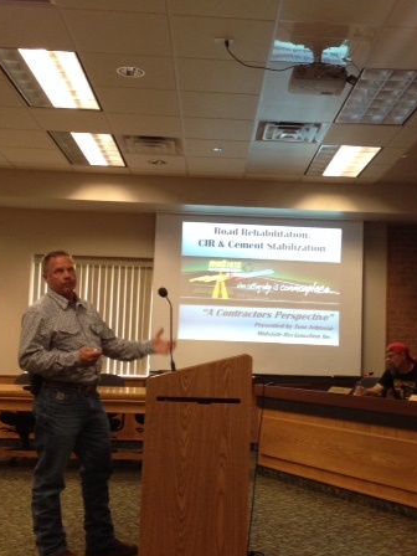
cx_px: 244
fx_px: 803
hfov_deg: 29.1
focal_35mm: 50
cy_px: 288
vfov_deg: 38.2
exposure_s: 1/20
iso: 125
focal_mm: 4.28
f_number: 2.4
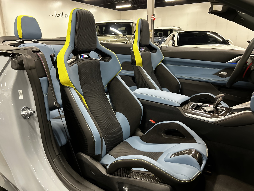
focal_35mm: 26
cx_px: 127
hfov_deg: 67.3
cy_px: 96
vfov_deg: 53.1
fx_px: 191
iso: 400
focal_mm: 5.7
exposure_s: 1/53
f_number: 1.5
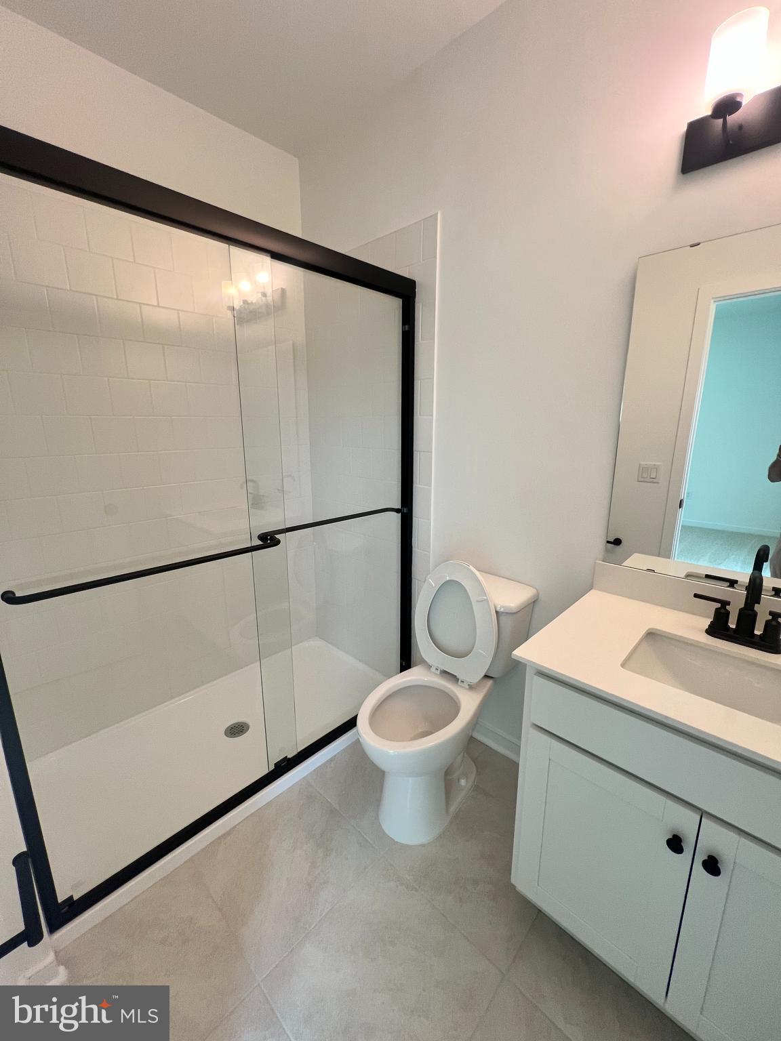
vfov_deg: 106.2
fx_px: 391
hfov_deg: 89.9
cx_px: 390
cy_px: 520
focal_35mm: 13
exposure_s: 1/120
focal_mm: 1.57
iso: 125
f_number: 1.8
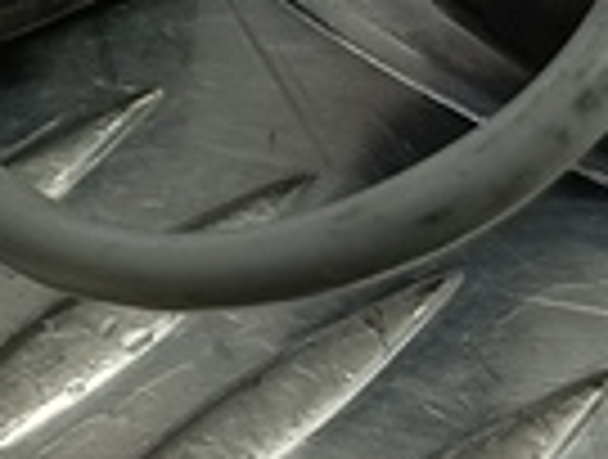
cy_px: 274
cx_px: -599
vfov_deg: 8.6
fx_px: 3064
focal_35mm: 174
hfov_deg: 10.4
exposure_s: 1/50
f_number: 1.6
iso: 111
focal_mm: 4.11
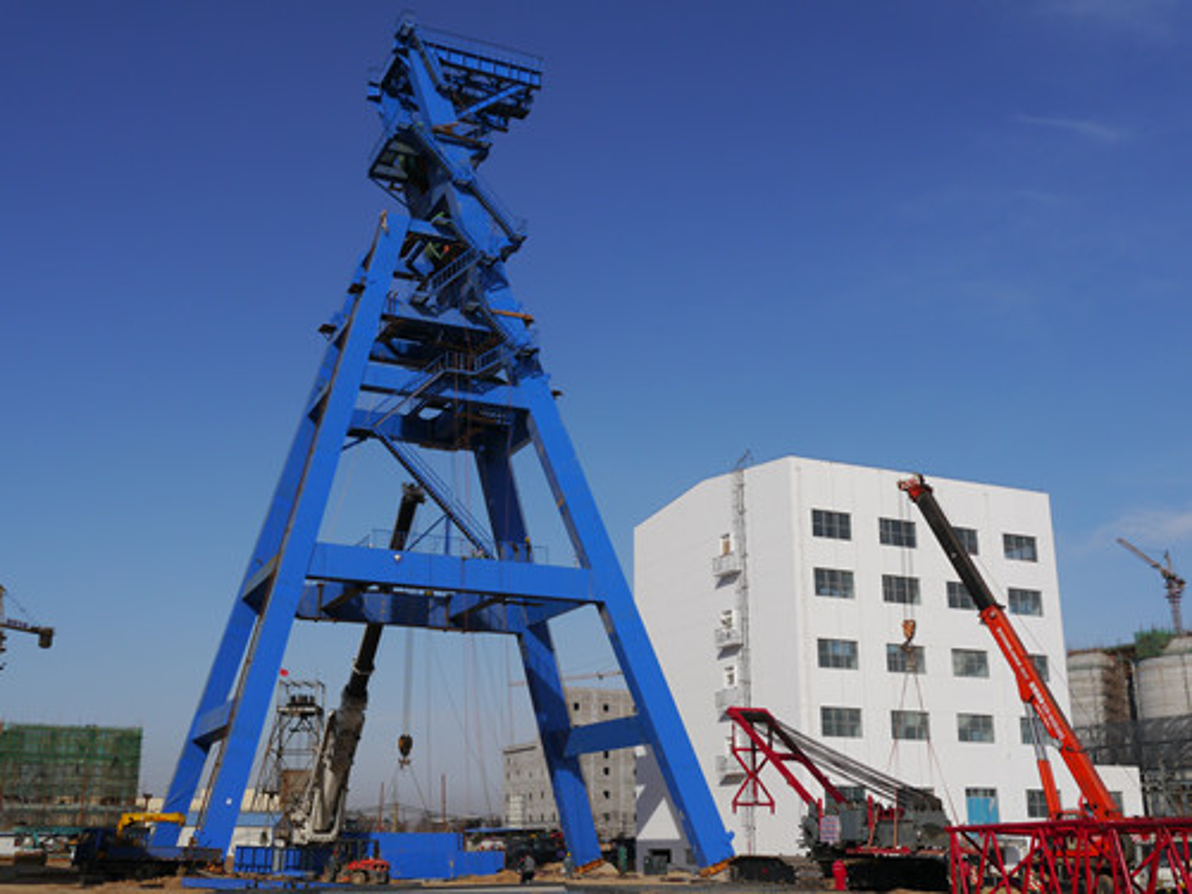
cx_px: 596
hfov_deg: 46.8
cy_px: 447
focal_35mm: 40
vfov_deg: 36.0
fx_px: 1377
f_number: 10
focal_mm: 20
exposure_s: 1/500
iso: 160
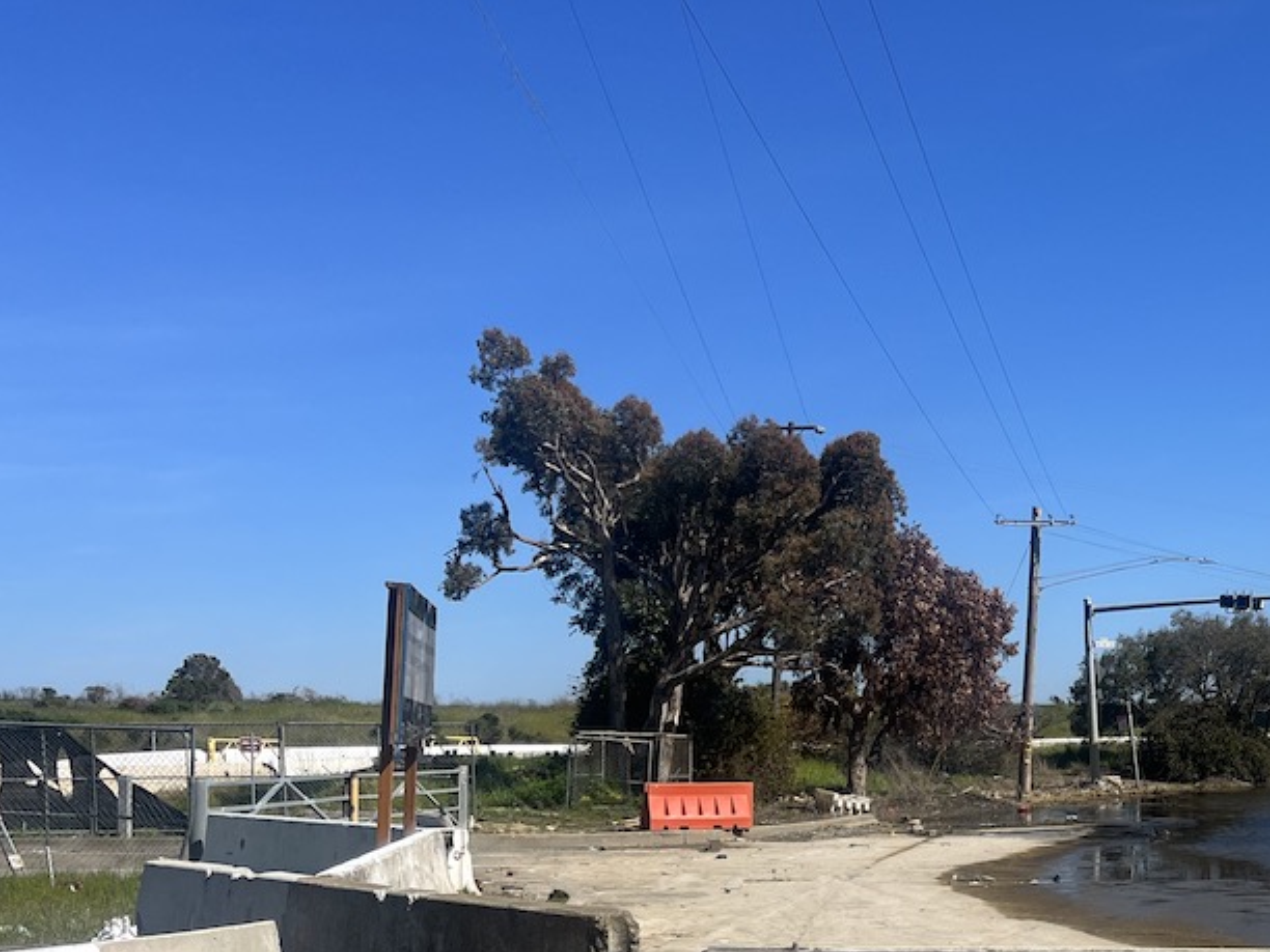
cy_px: 666
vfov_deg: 28.3
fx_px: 1871
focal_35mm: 51
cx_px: 1195
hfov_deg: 34.9
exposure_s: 1/5076
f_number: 1.6
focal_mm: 5.1
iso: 50
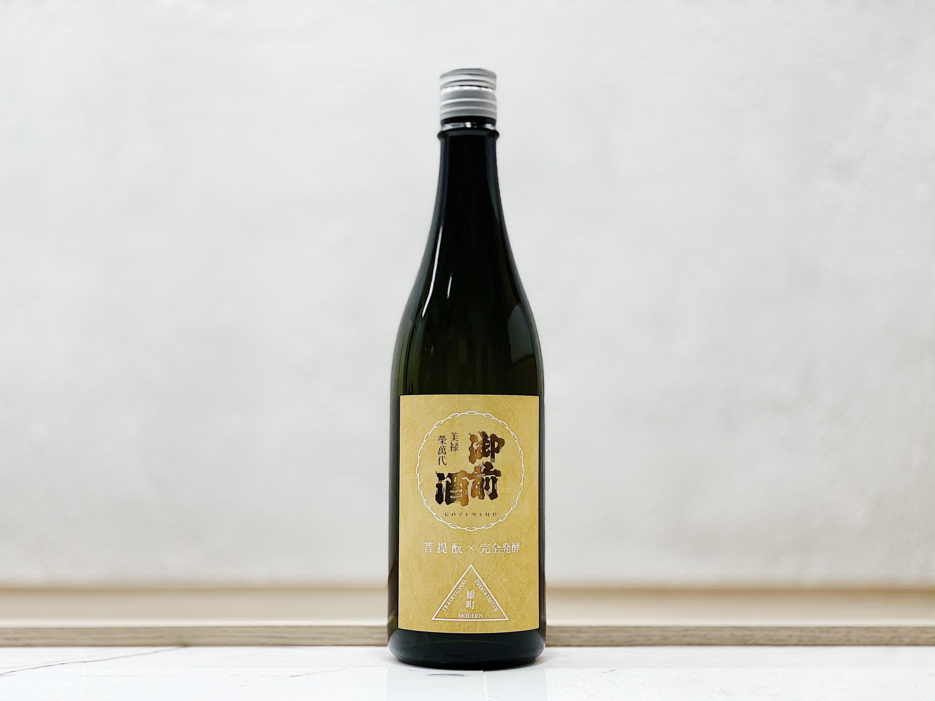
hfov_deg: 36.8
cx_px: 468
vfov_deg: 28.0
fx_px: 1405
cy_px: 350
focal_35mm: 52
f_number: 2
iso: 64
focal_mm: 6
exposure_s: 1/100
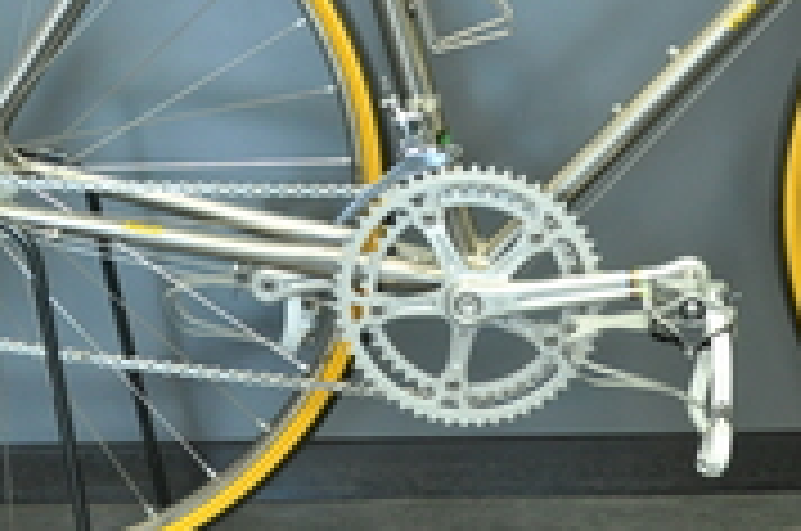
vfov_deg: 13.4
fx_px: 2243
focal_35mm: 101
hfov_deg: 20.1
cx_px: 603
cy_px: 54
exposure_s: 1/30
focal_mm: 24
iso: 1000
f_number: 5.6
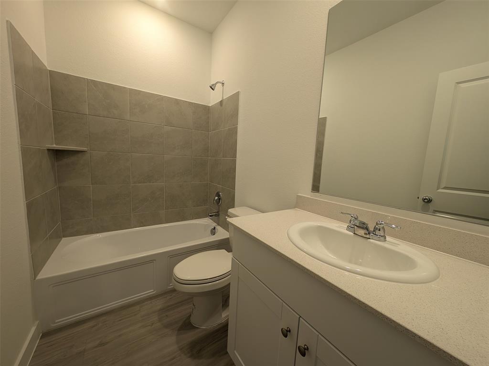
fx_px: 170
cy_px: 183
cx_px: 244
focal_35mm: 12
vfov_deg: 94.5
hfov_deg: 110.5
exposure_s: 1/24
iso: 42
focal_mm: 2.23
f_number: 1.95
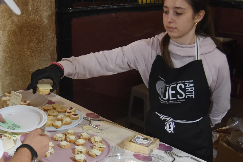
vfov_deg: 26.5
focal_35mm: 51
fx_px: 344
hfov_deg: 38.1
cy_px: 85
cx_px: 68
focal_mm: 29
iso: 2500
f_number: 5.6
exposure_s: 1/200
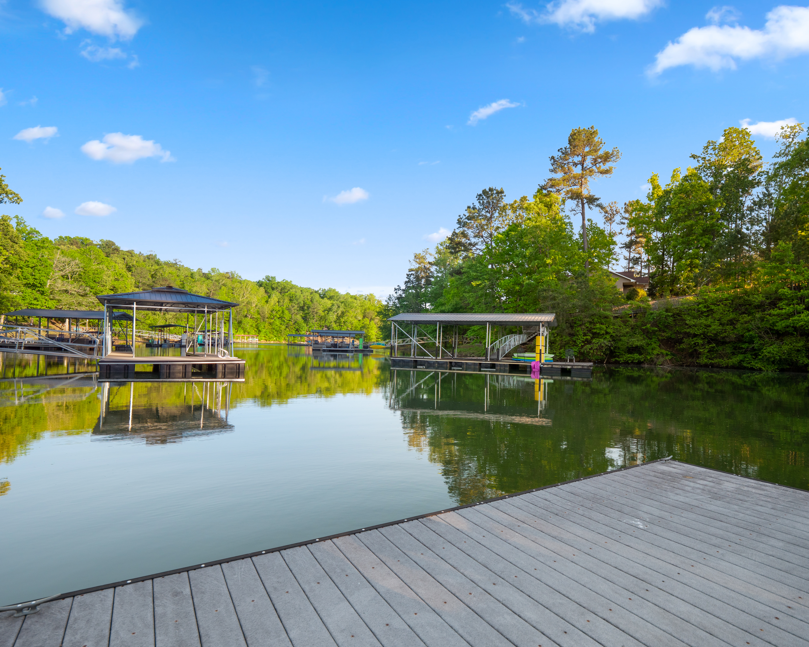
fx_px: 407
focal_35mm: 17
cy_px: 327
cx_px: 430
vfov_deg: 77.0
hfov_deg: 89.5
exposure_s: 1/1250
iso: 200
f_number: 2.8
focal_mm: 8
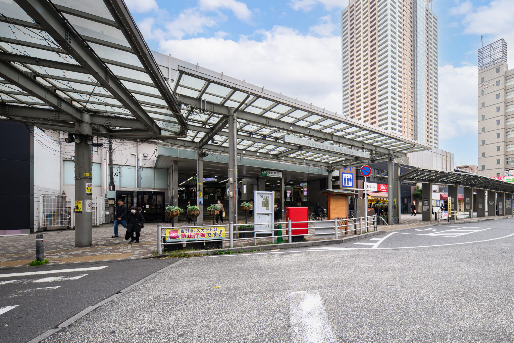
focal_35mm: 15
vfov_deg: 77.3
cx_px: 257
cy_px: 172
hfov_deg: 100.4
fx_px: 214
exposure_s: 1/60
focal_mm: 15
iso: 500
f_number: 4.5
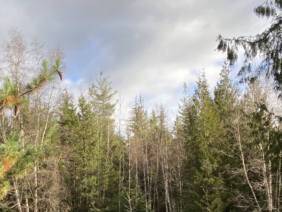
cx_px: 5
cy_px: 227
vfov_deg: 23.8
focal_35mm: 58
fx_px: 473
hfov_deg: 31.0
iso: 32
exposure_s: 1/355
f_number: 1.8
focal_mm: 4.25
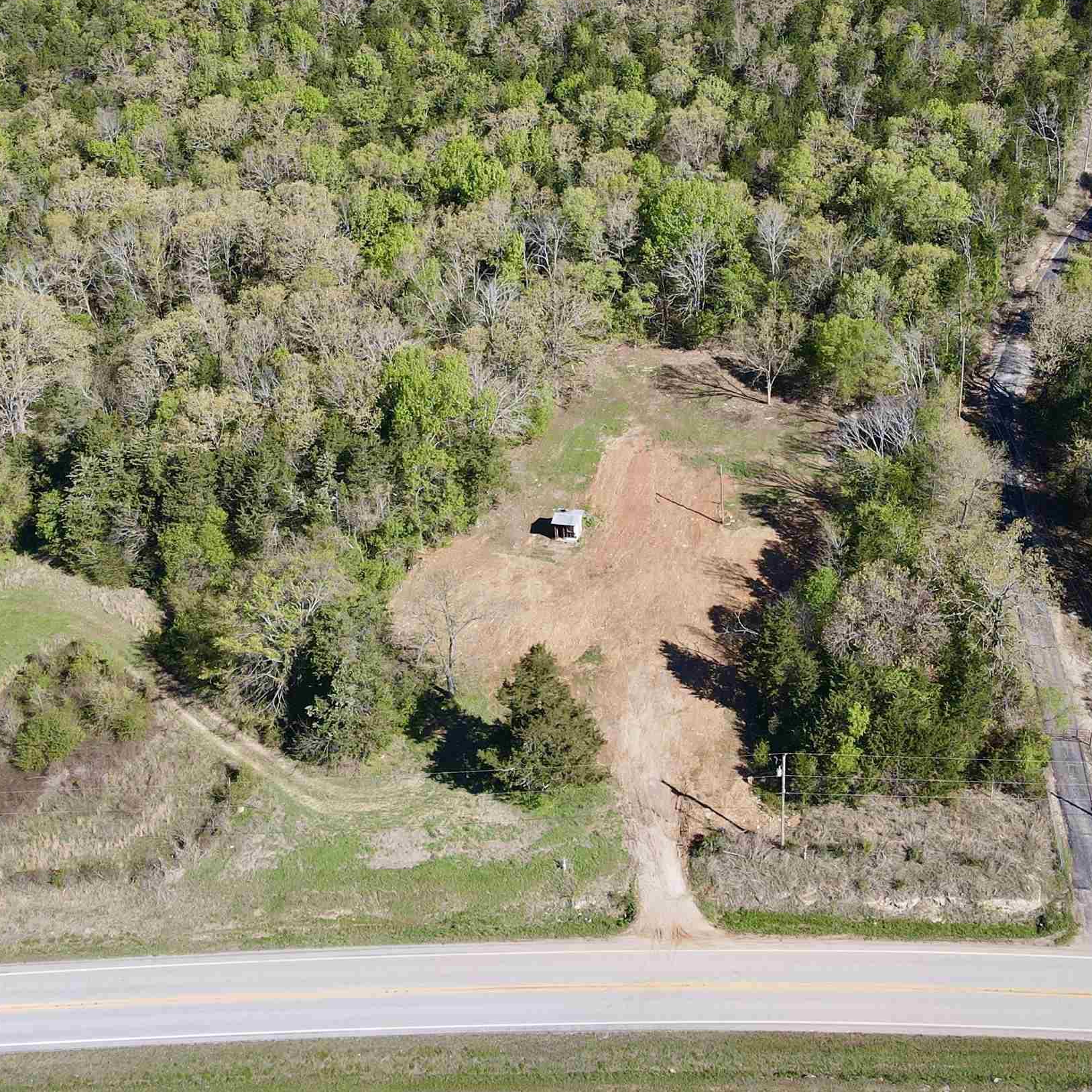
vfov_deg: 41.5
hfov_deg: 41.8
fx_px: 1428
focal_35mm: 40
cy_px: 398
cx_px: 617
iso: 100
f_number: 2.8
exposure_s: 1/500
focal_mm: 4.5
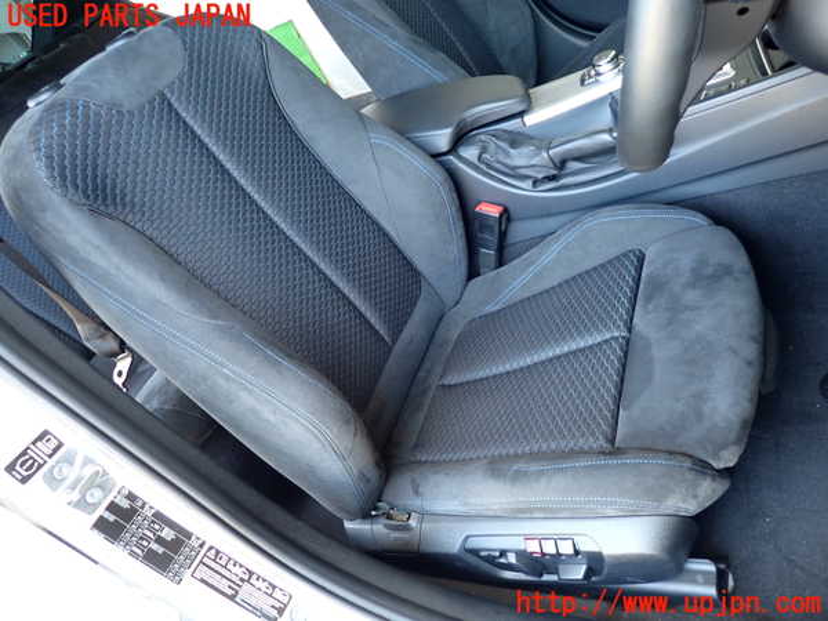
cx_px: 414
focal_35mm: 25
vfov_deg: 54.9
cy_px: 310
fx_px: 598
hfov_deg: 69.4
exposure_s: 1/40
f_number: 2
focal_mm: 4.5
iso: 200
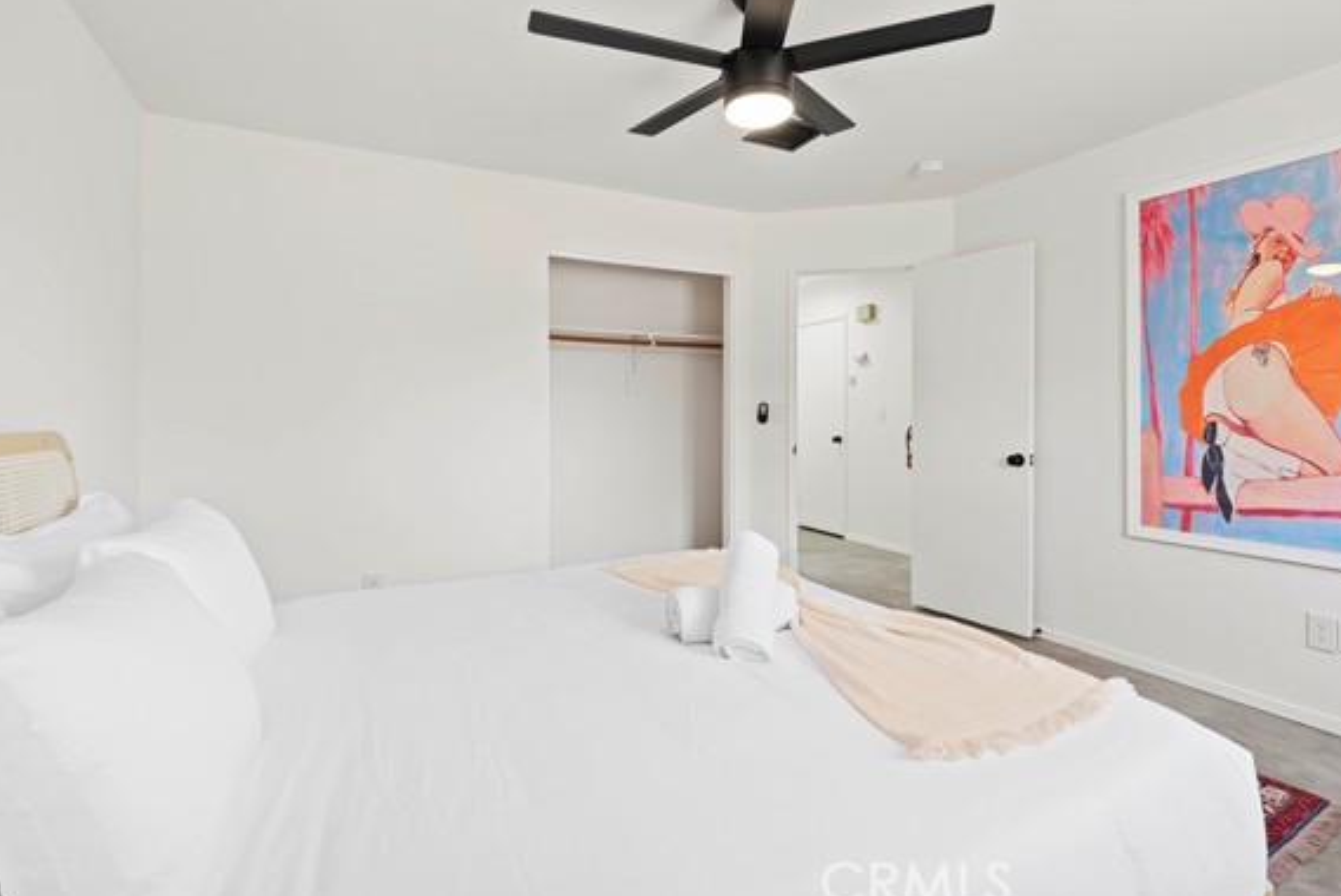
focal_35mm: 18
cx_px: 716
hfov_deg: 89.8
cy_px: 414
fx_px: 671
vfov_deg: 67.4
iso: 400
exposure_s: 1/6
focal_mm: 16
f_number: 11
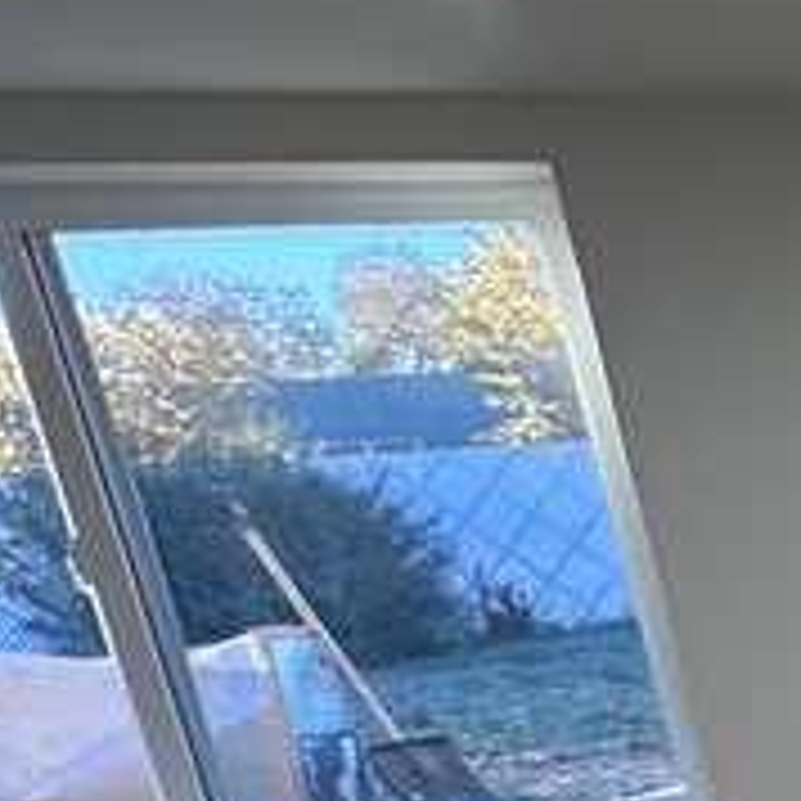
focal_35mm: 71
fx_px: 1859
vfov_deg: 23.0
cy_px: 868
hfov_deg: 13.9
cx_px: 2048
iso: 50
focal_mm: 2.22
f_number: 2.2
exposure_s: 1/99
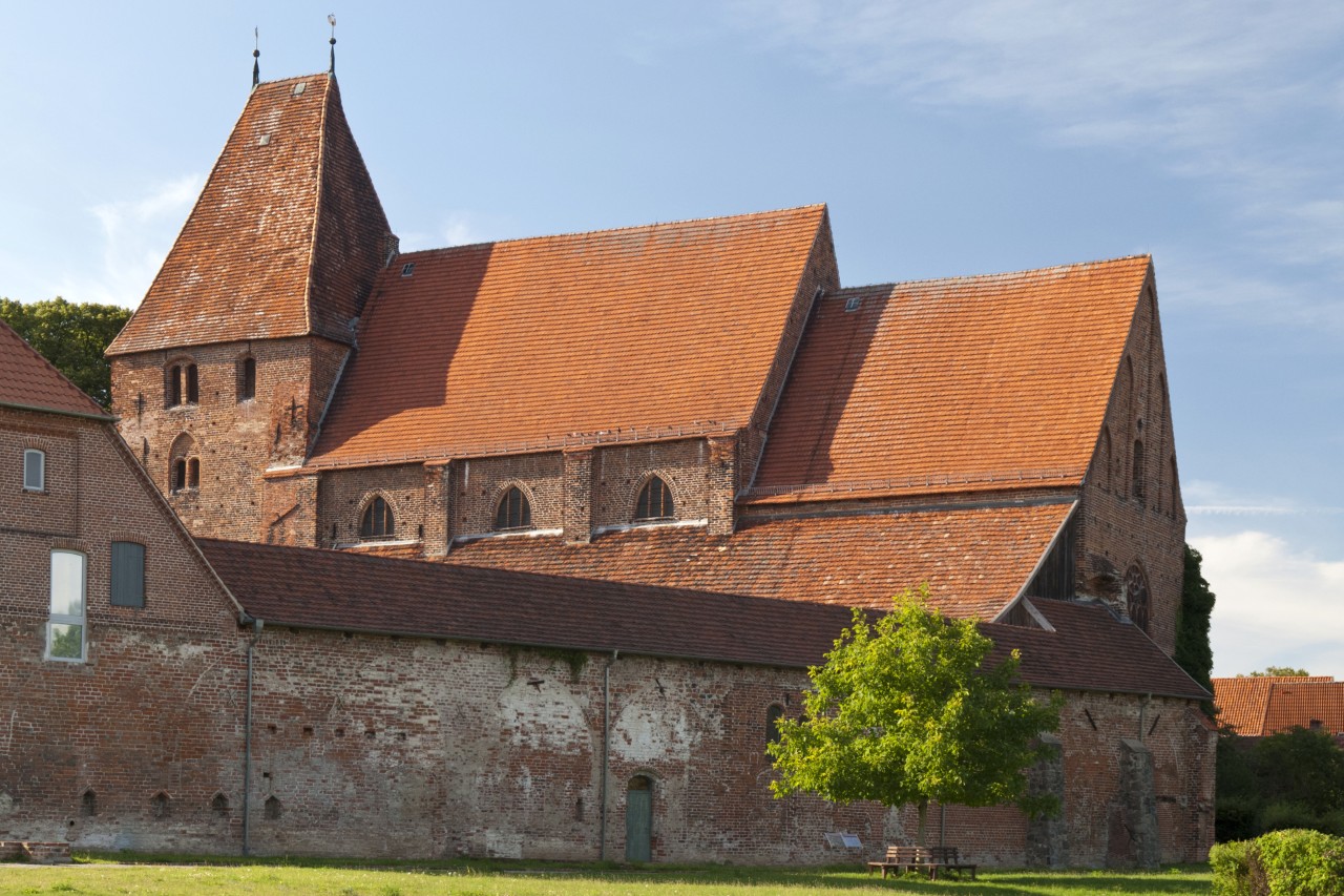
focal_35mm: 63
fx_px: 2352
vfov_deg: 21.6
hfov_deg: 31.9
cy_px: 448
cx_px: 672
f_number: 7.1
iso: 400
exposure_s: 1/200
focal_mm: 42
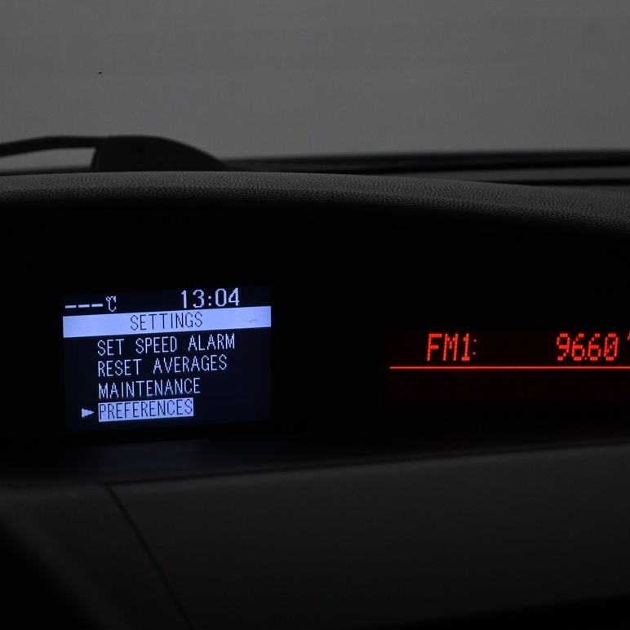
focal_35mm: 91
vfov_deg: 19.0
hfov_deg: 19.1
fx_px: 1874
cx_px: 361
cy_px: 206
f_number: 5
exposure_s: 1/125
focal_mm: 34
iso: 720
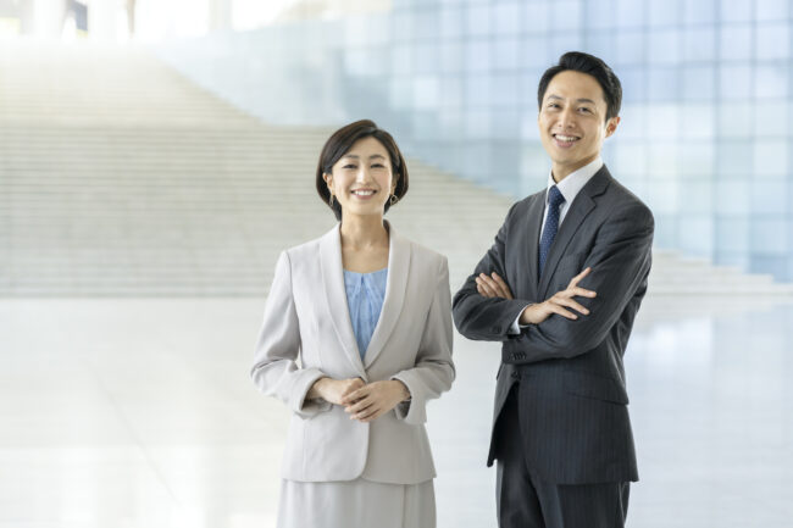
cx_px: 396
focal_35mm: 85
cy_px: 264
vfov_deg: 16.1
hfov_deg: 23.9
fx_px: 1872
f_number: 2.8
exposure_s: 1/250
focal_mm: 85
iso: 500
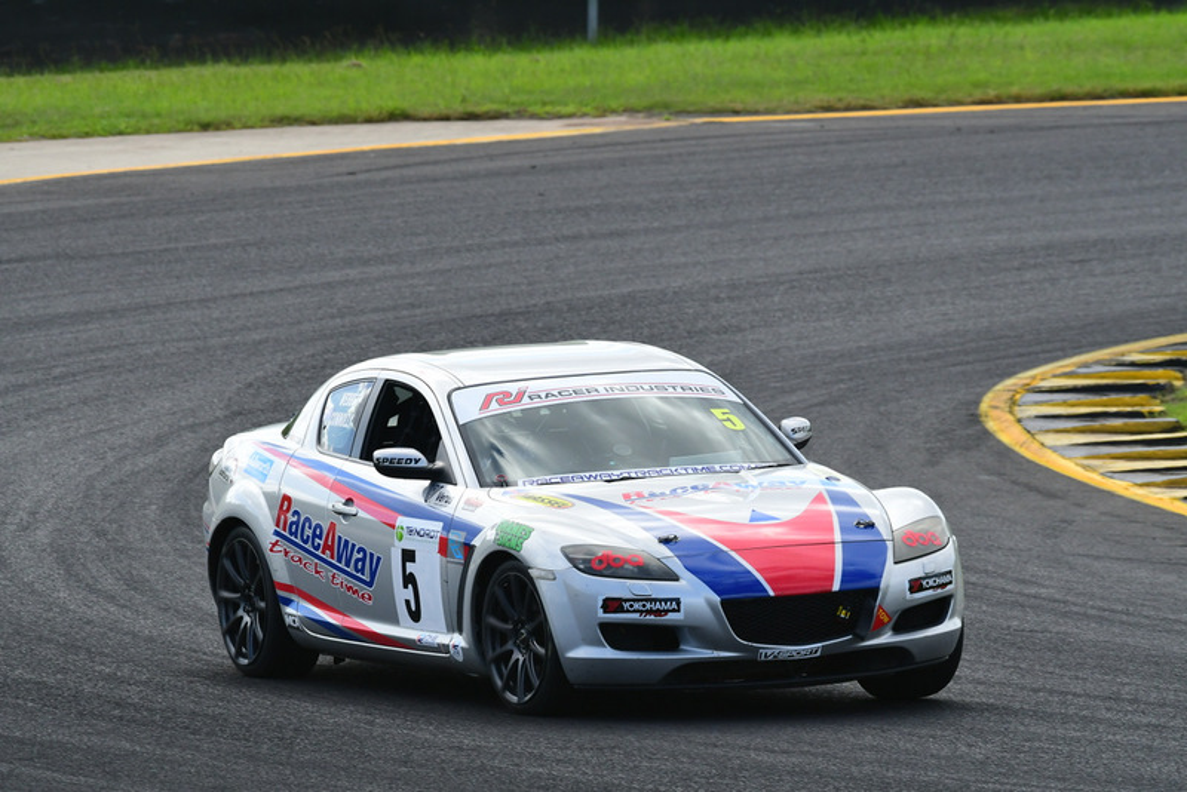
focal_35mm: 510
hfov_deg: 4.0
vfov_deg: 2.7
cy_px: 396
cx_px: 594
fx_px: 16821
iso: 800
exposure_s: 1/640
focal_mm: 340
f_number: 10
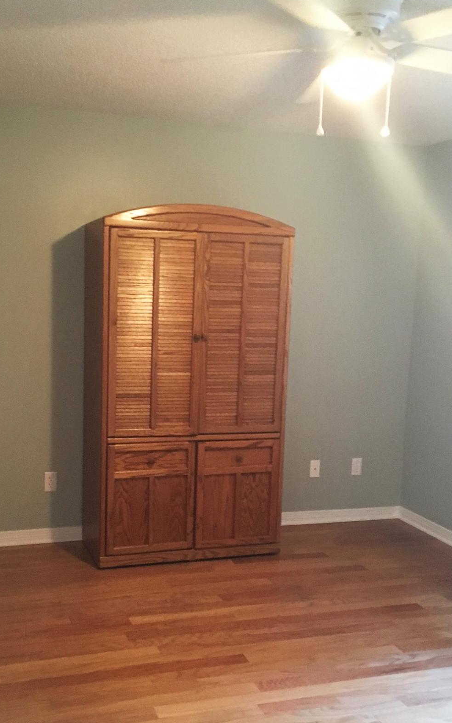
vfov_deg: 50.3
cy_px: 405
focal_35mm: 39
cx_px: 198
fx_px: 769
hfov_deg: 32.7
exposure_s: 1/15
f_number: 2.2
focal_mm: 4.15
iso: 250
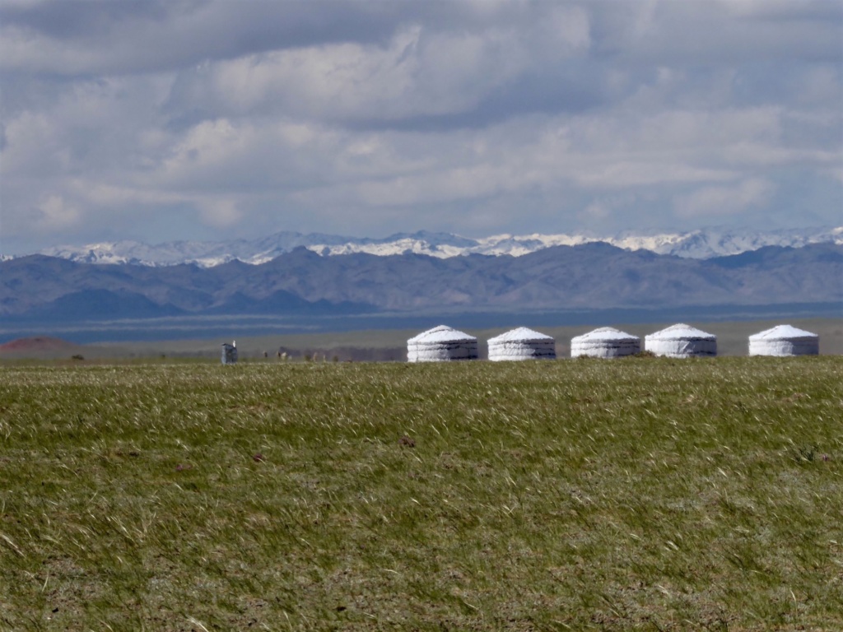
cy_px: 316
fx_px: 9400
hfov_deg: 5.1
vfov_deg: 3.9
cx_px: 422
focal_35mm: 386
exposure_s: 1/500
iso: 80
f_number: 6
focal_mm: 62.1
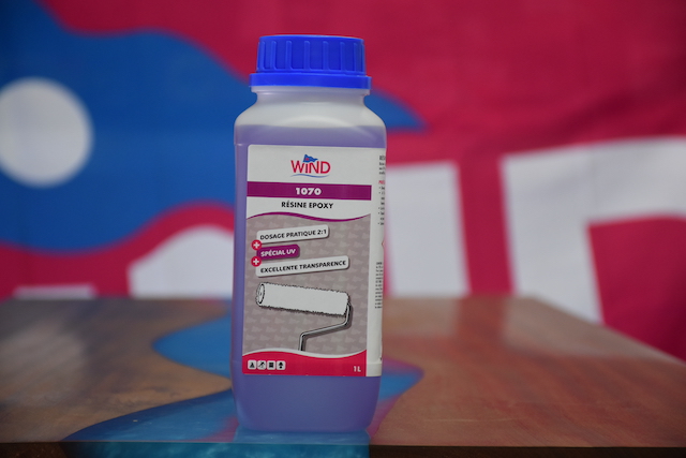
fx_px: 2430
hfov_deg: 16.1
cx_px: 343
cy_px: 229
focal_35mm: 128
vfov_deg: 10.8
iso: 800
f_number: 5.3
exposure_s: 1/60
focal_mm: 85
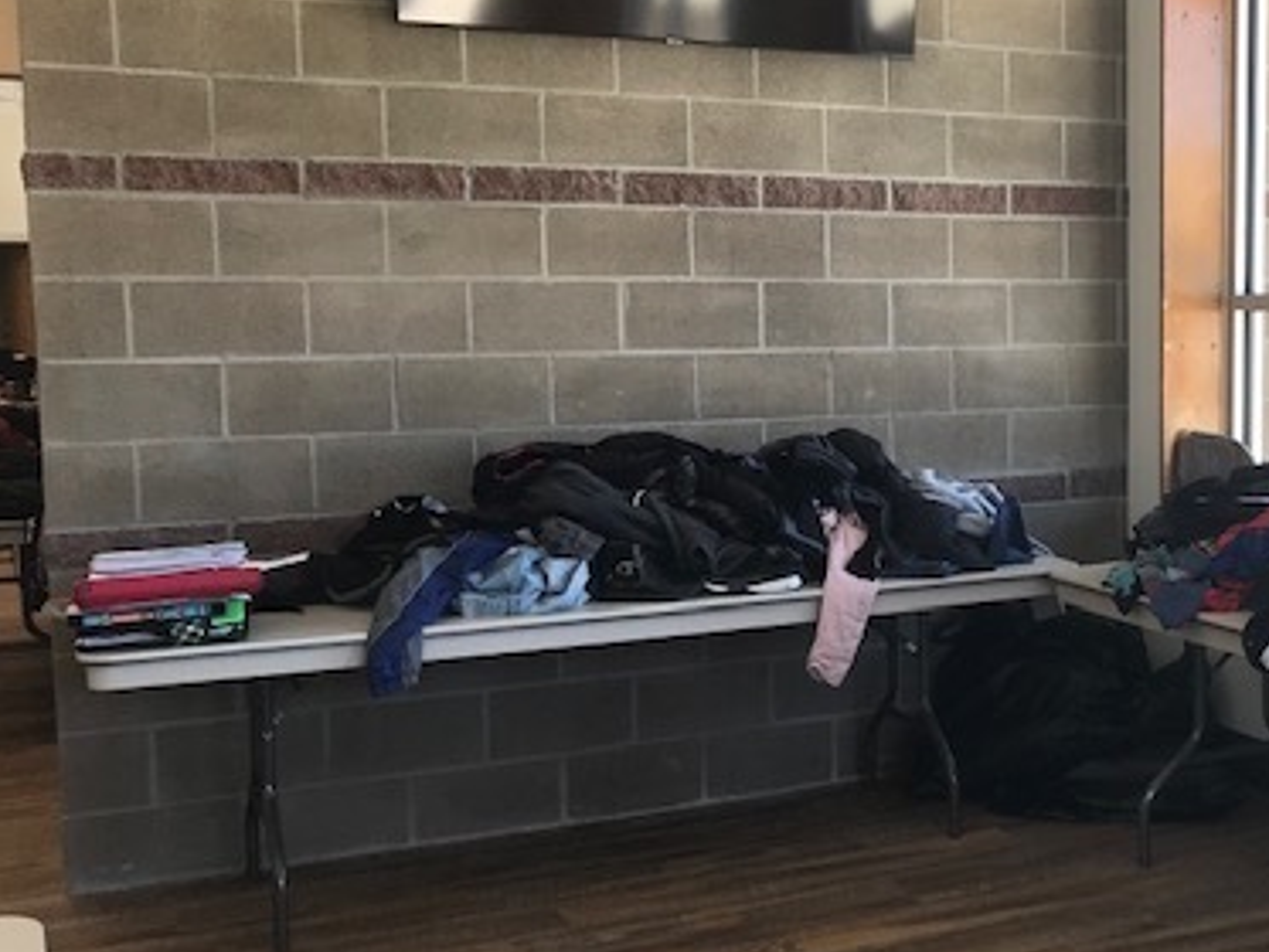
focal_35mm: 48
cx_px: 1075
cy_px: 473
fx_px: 1760
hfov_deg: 37.7
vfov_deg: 30.3
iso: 32
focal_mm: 3.99
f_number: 1.8
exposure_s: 1/120
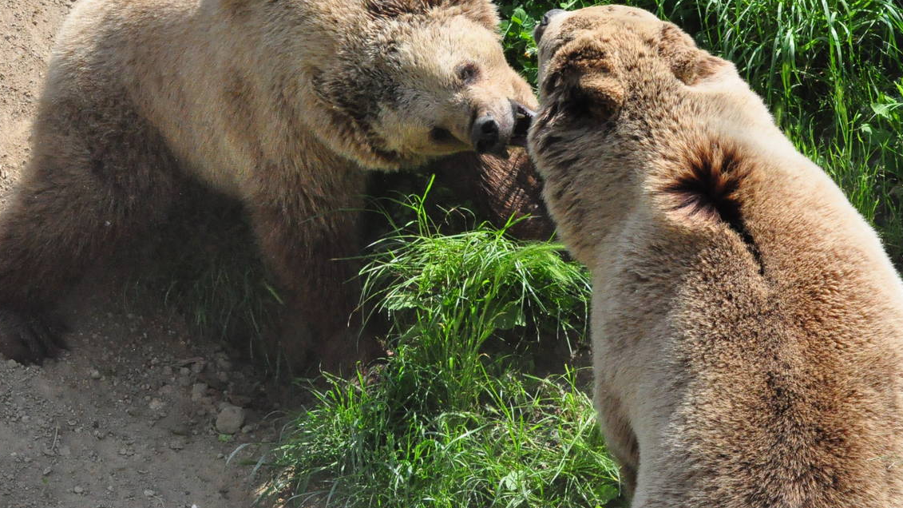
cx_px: 512
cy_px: 88
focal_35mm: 189
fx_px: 4519
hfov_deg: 11.4
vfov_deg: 6.4
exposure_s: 1/2000
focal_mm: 85
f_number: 11
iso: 3200
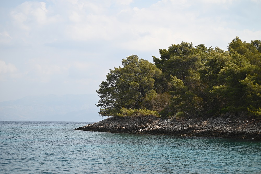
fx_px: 566
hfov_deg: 26.0
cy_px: 87
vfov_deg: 17.5
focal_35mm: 78
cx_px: 130
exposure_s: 1/800
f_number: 4.5
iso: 100
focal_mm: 78
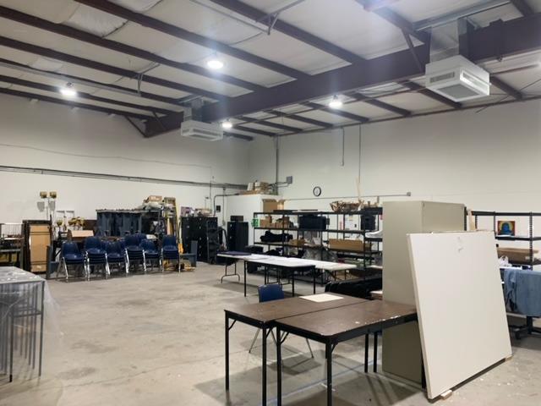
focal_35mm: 26
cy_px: 203
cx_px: 270
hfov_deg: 67.3
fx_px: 406
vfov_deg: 53.1
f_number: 1.8
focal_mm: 4.25
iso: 64
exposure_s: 1/60
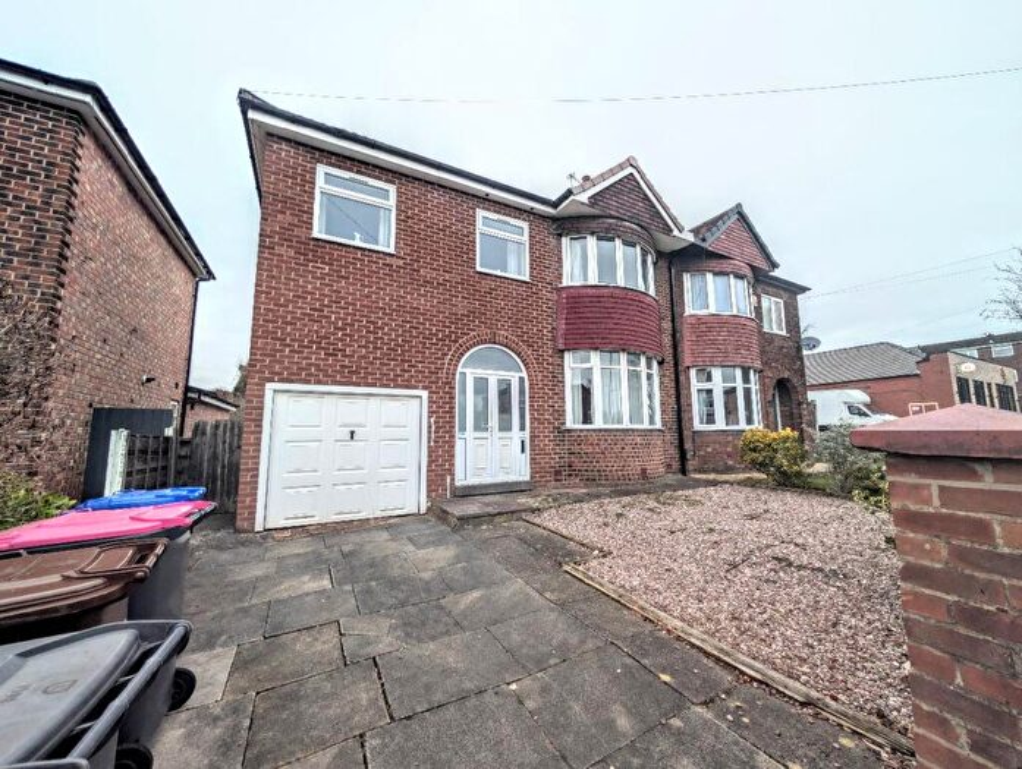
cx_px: 511
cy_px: 384
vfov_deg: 94.7
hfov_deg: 110.4
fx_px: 355
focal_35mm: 12
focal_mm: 2.02
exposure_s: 1/456
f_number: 1.7
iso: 52
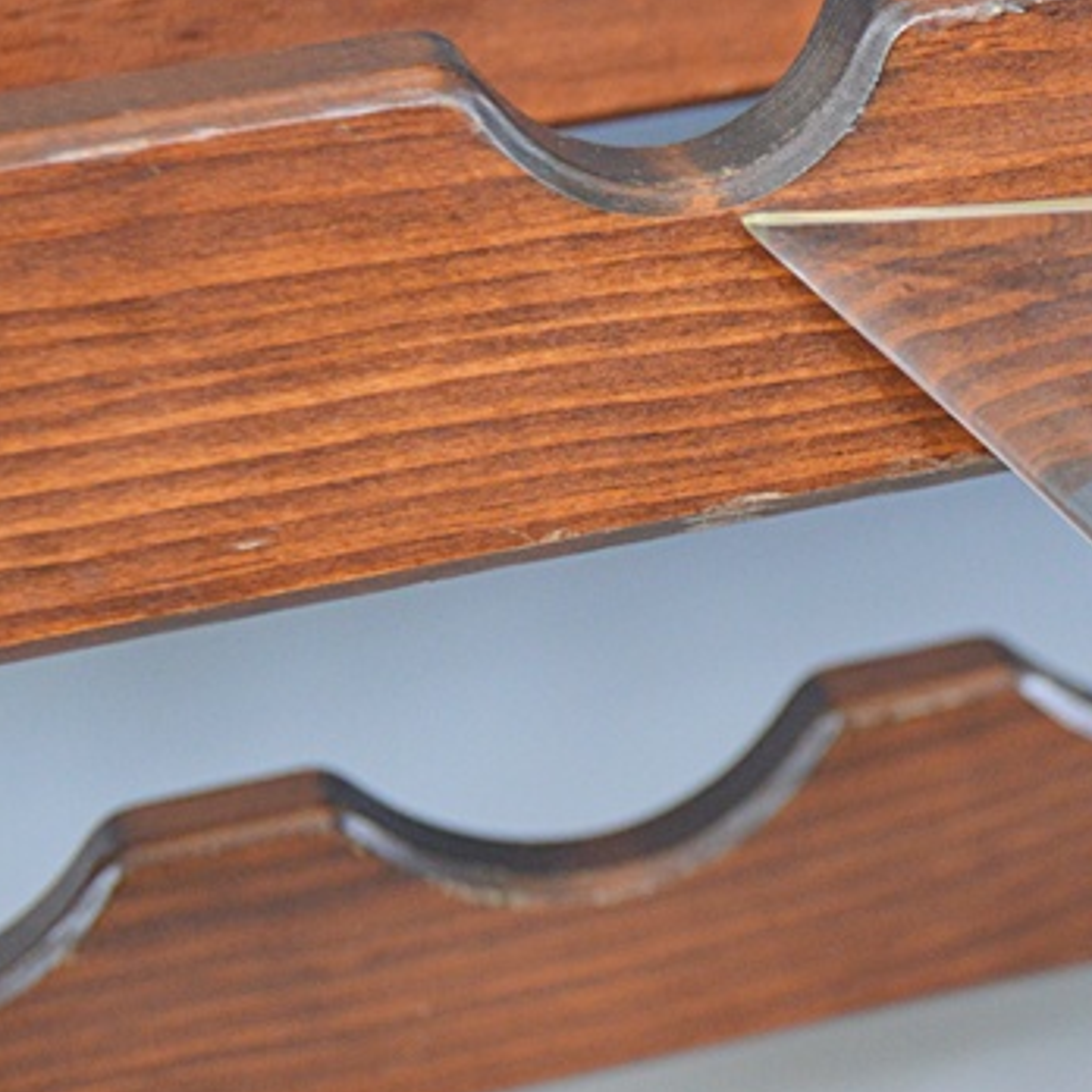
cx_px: 1459
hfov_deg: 13.1
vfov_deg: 13.5
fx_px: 4576
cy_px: 874
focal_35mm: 128
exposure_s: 1/60
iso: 900
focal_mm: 35
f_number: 4.5
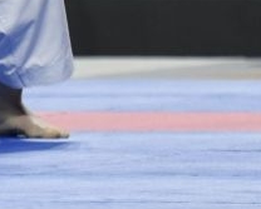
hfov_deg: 1.5
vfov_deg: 1.2
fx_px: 9723
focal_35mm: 1257
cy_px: -304
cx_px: -366
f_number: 2.8
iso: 800
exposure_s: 1/800
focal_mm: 155
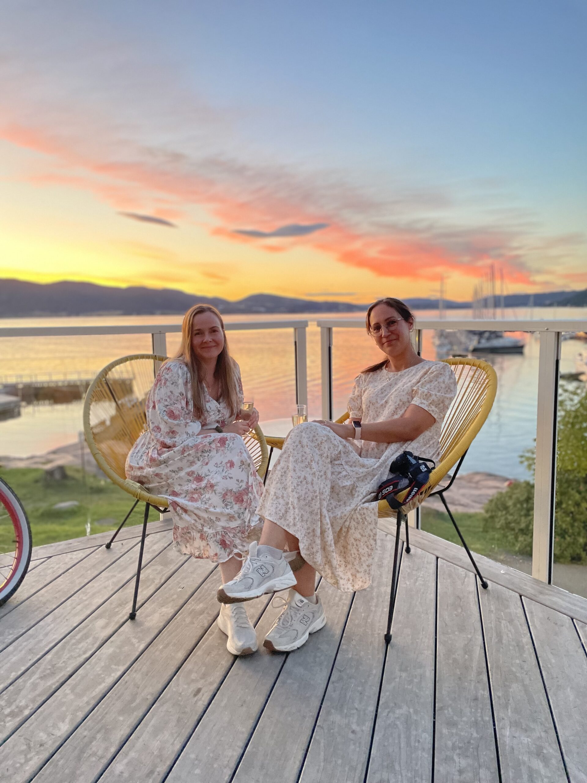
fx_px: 588
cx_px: 294
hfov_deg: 53.1
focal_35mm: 26
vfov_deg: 67.3
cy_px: 392
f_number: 1.6
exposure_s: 1/60
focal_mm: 4.2
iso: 200
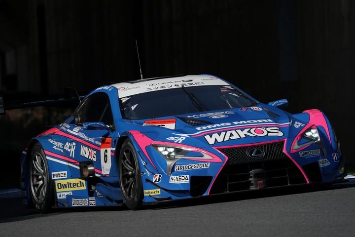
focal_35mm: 524
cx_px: 178
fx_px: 5167
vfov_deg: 2.6
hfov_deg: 3.9
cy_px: 118
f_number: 8
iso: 200
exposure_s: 1/1250
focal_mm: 524
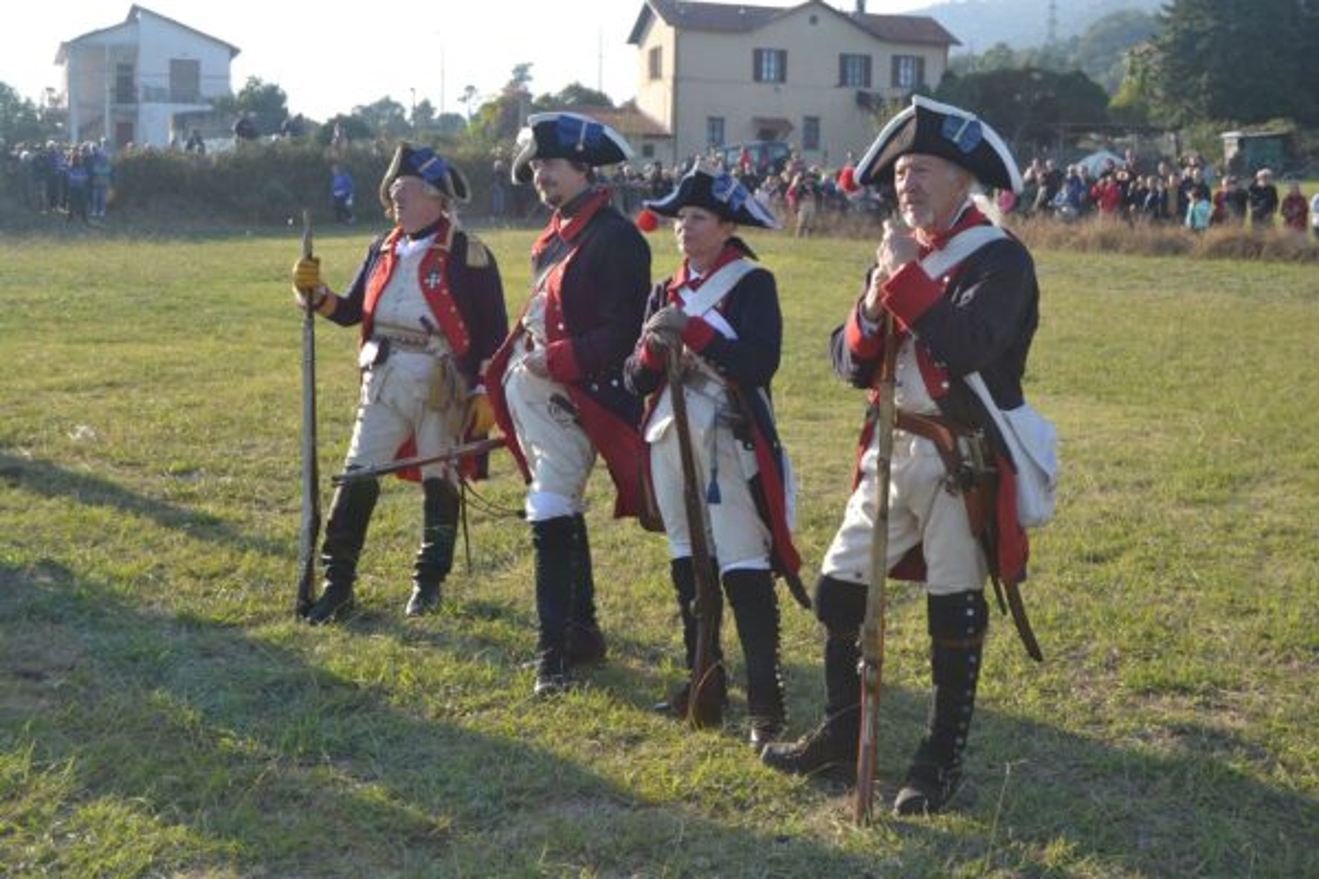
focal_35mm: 51
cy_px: 440
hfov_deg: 38.9
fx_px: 1868
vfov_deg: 26.5
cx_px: 660
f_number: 6.3
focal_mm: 34
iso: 100
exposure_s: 1/160
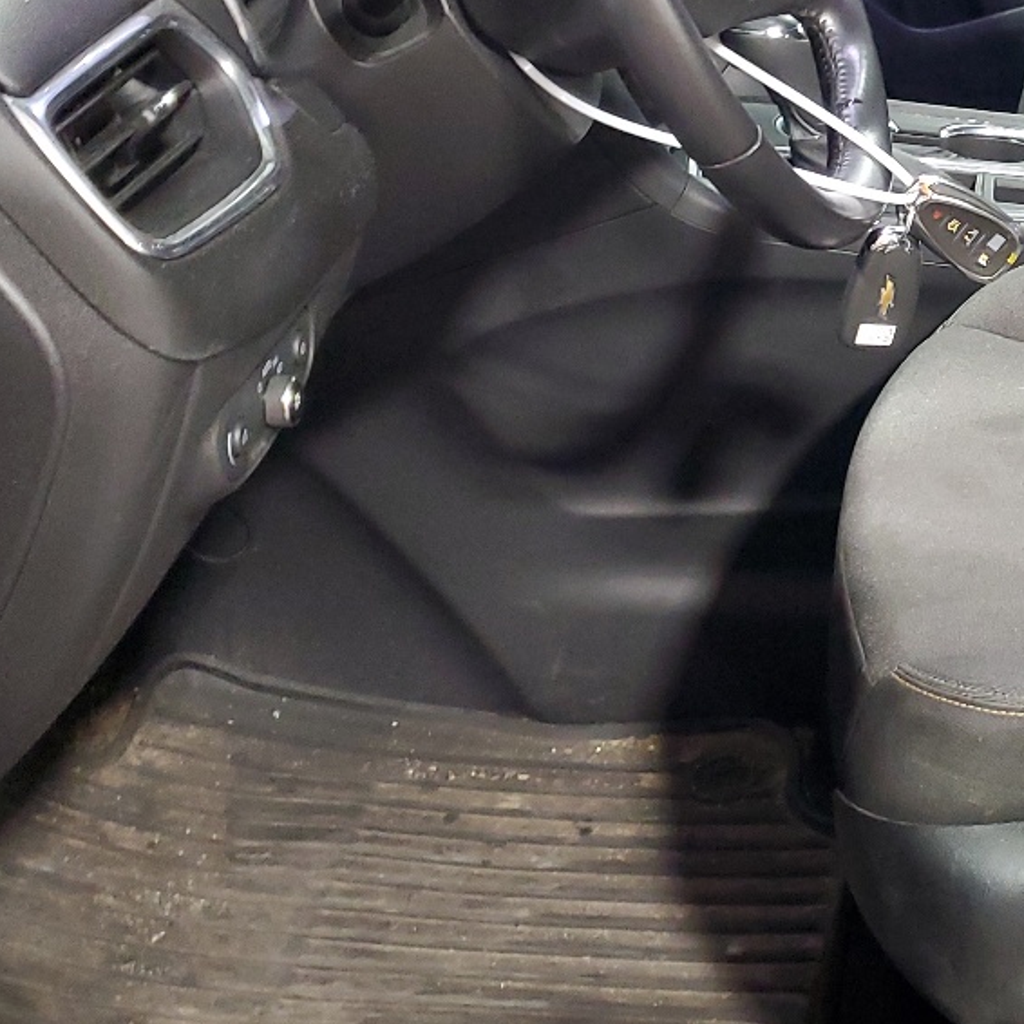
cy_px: 199
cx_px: 1035
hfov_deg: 25.2
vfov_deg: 26.0
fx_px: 2175
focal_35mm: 65
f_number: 1.5
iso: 292
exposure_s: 1/17
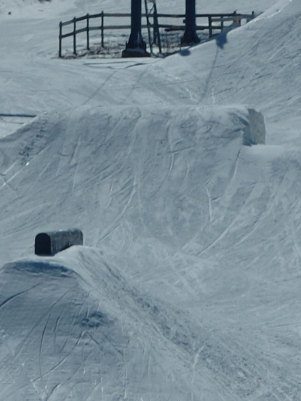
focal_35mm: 517
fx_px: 5996
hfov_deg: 2.9
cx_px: 477
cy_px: 357
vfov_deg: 3.8
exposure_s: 1/1000
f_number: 8
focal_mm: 70
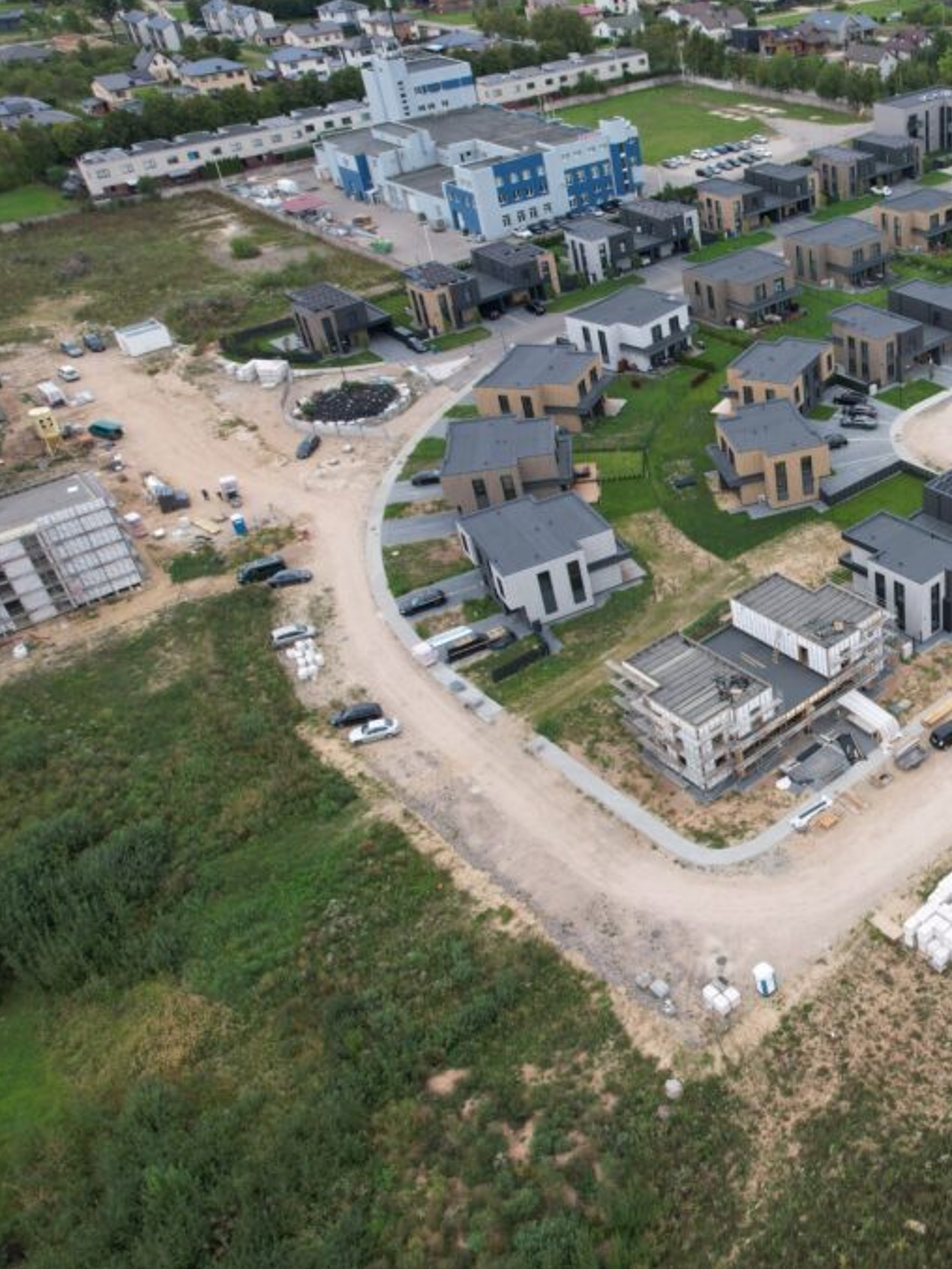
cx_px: 922
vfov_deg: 56.8
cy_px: 631
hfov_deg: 39.6
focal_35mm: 32
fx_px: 1173
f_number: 2.8
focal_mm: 8.38
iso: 100
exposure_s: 1/350
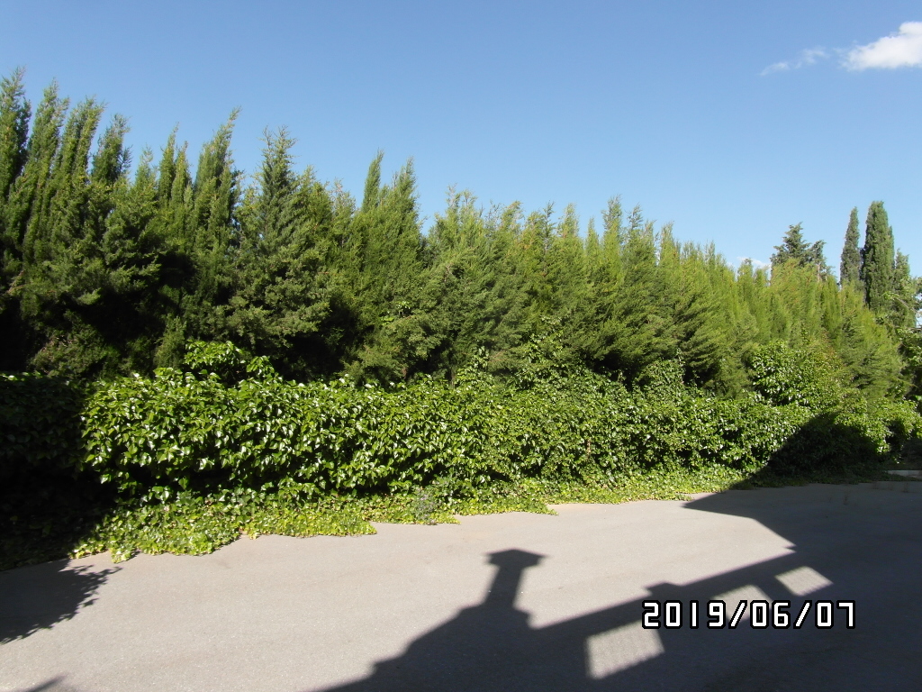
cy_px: 346
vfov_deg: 56.8
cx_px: 461
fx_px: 639
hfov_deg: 71.6
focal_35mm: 24
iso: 80
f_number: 4.6
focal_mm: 4
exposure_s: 1/250
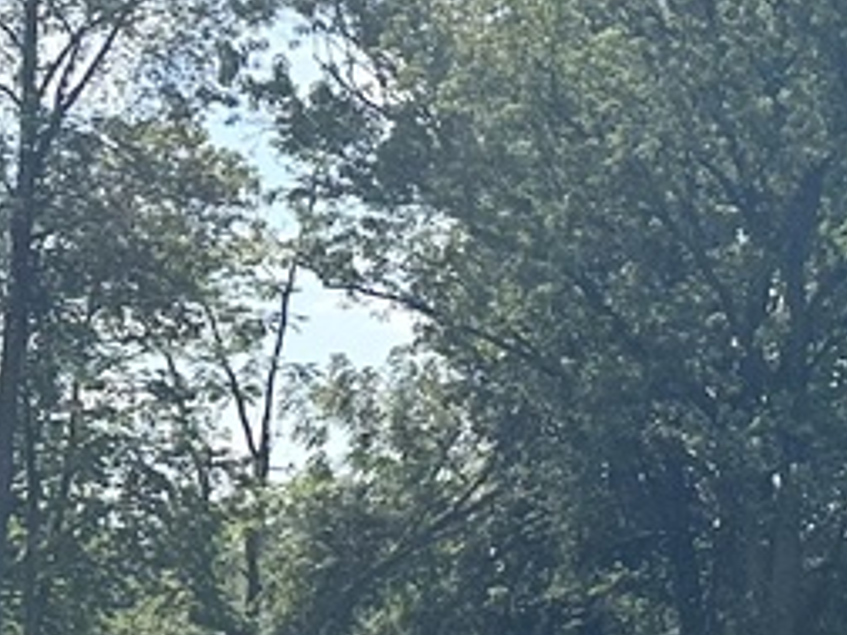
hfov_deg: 11.7
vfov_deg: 10.8
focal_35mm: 137
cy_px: 161
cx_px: 2037
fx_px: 3352
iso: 80
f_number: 1.78
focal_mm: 6.86
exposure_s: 1/10753
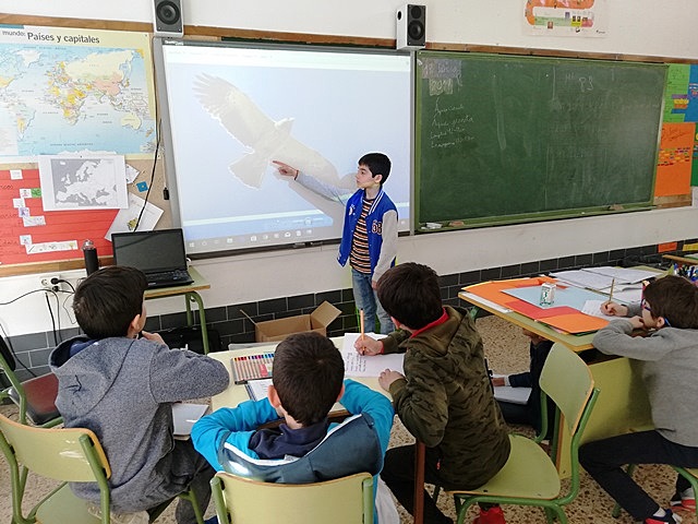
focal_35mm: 26
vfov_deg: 53.1
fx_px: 524
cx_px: 349
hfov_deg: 67.3
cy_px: 262
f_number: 2.2
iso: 125
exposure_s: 1/50
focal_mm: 3.81
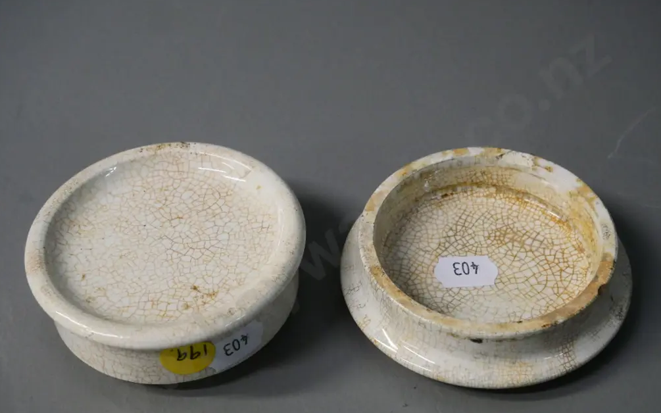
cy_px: 248
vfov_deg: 23.9
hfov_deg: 37.5
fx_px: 973
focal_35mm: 54
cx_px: 332
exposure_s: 1/125
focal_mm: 25
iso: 3200
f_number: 6.3
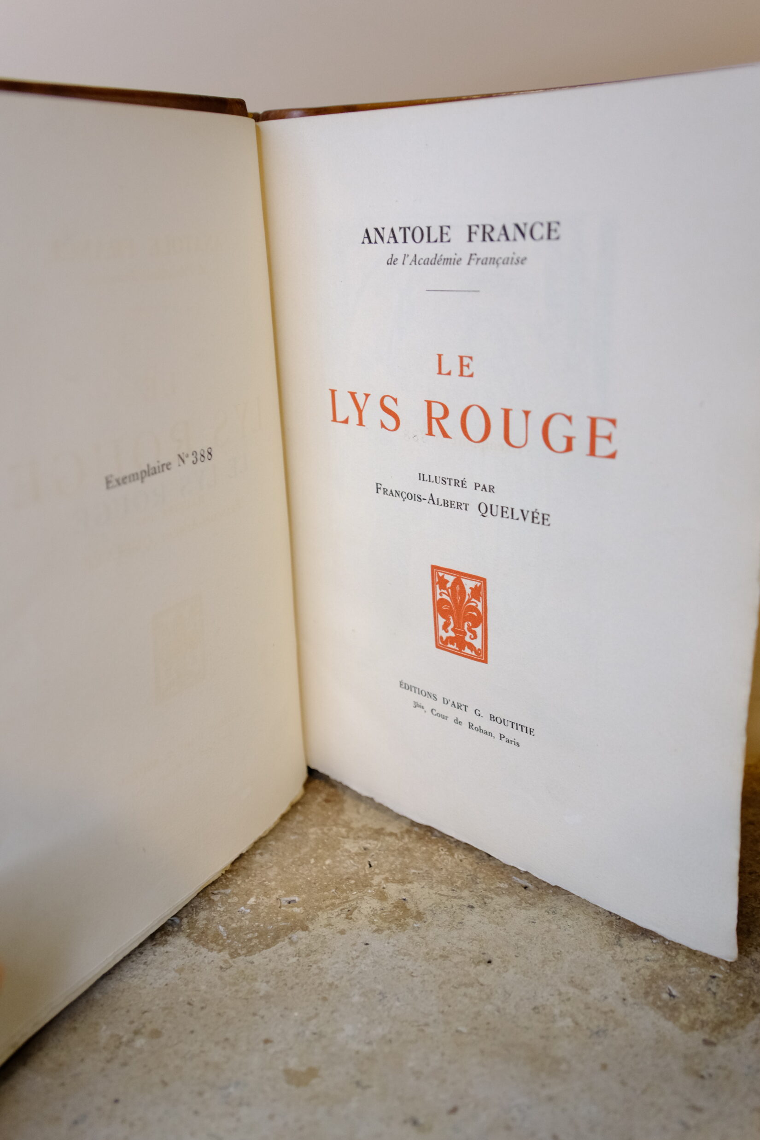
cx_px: 386
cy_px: 582
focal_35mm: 30
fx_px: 950
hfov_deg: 43.6
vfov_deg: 61.9
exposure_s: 1/100
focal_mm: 19.6
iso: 1600
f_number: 3.5
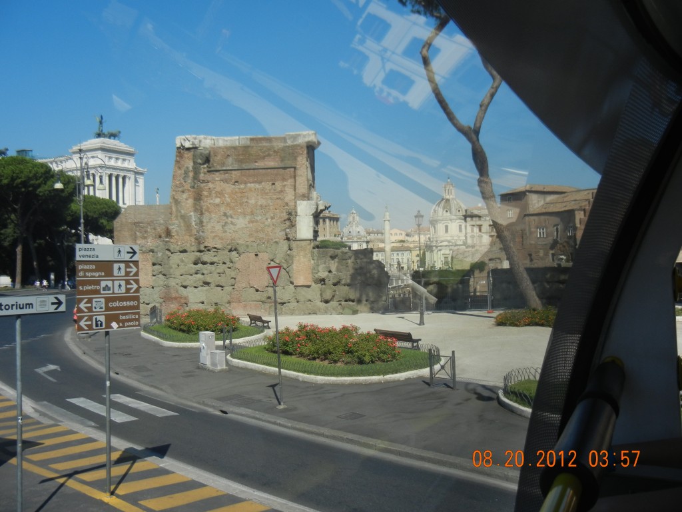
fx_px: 670
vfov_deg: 41.8
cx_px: 341
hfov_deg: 54.0
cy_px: 256
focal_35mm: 34
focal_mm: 6.2
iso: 160
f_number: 7.2
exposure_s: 1/445
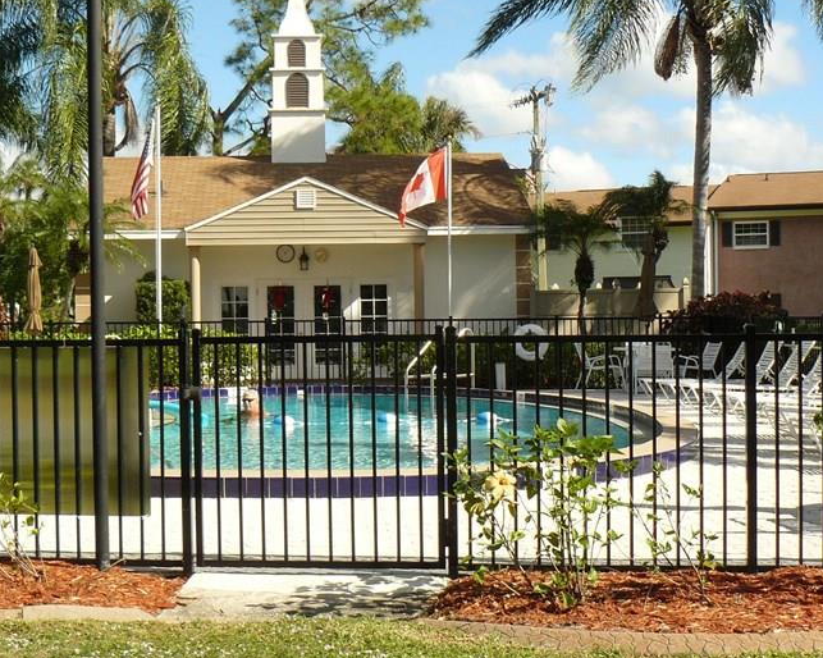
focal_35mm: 56
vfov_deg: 27.1
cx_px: 346
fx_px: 1364
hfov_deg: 33.5
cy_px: 316
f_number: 5.6
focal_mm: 6
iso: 100
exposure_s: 1/320
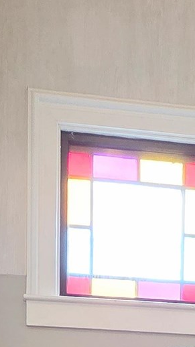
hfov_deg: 19.1
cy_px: 553
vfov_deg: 24.1
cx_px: 121
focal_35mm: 63
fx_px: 580
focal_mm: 2.2
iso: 500
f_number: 2.2
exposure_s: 1/60
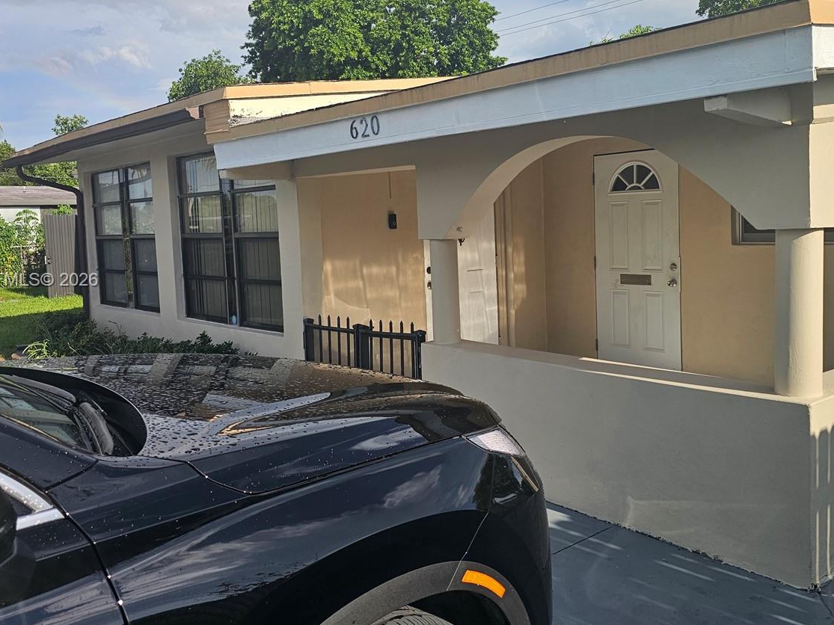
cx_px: 464
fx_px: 795
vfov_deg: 42.9
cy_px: 281
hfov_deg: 55.2
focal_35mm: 33
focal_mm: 6.3
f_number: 1.7
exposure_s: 1/1142
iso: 20
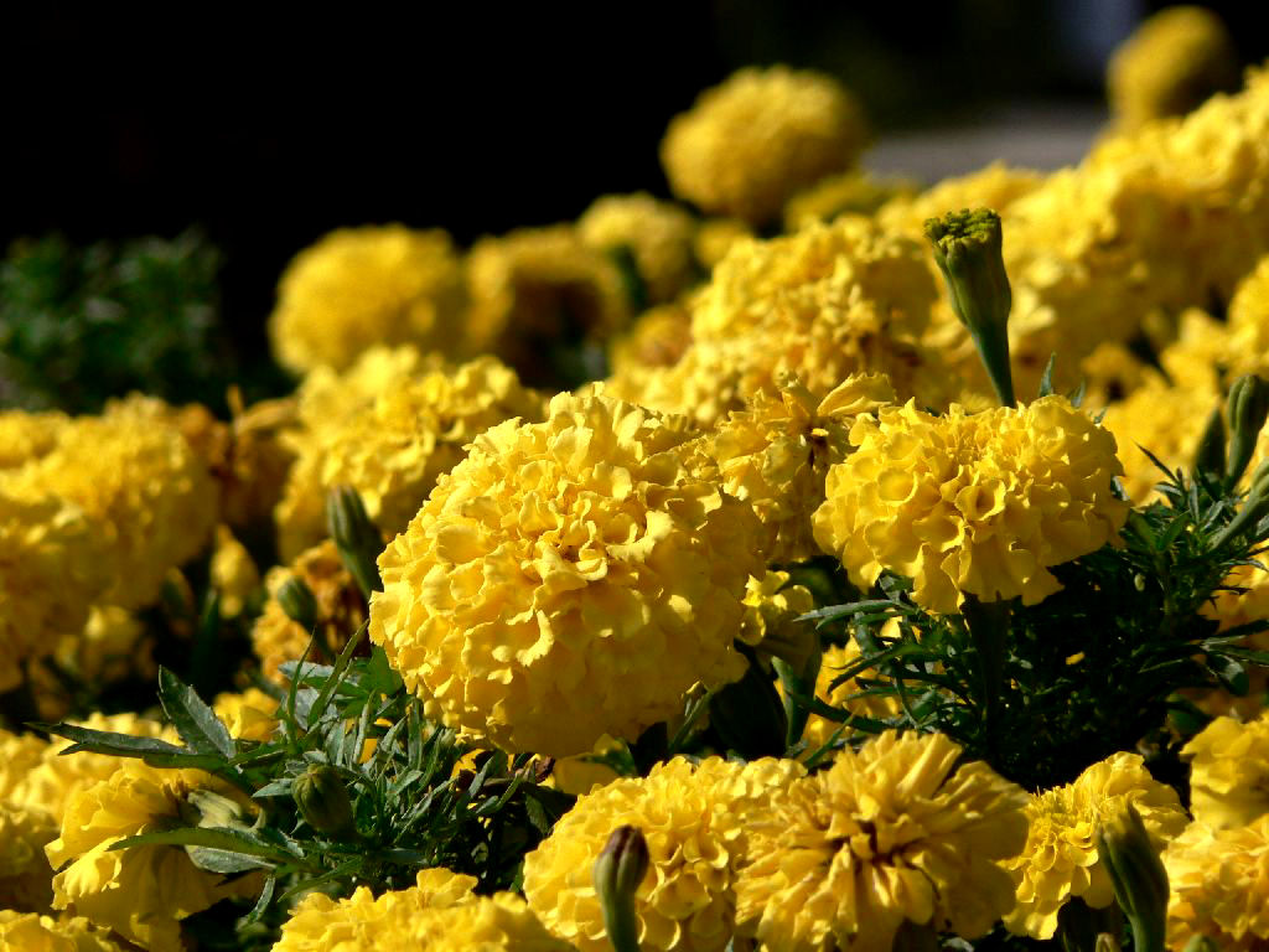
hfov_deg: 4.6
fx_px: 15837
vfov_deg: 3.4
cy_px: 476
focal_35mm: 432
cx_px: 634
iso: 80
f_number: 5.6
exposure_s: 1/500
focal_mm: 72
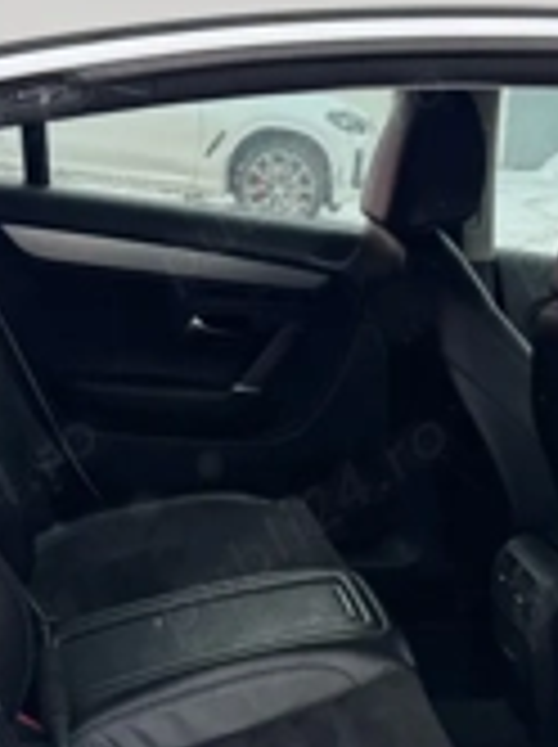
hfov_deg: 25.0
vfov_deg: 32.5
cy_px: 580
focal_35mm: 58
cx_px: 392
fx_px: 1250
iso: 80
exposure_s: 1/477
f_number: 1.78
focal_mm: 6.76
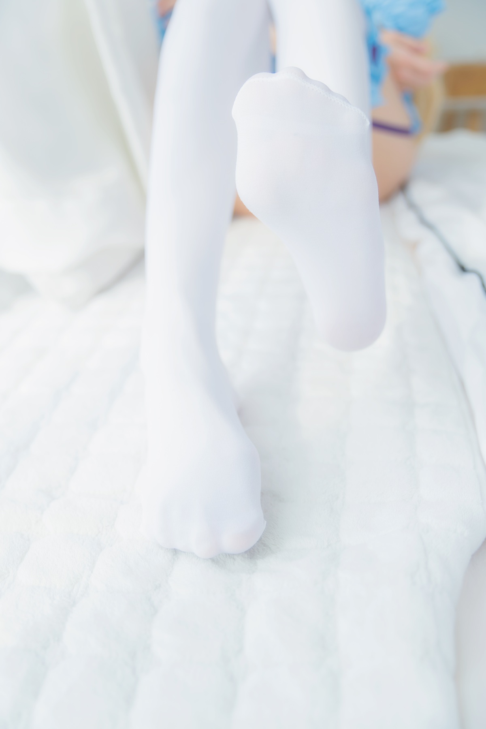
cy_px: 364
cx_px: 243
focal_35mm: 38
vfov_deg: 50.7
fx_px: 769
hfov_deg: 35.1
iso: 160
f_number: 2.8
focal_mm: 38
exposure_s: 1/320
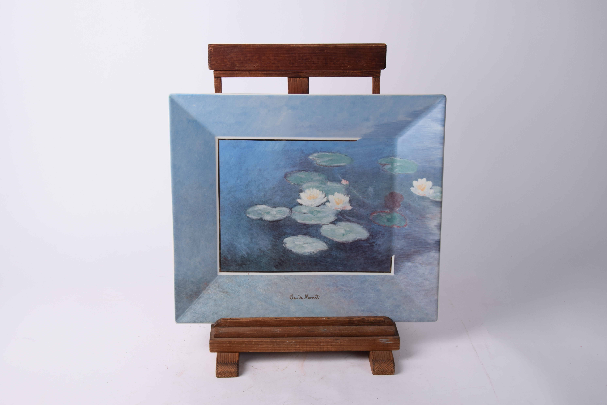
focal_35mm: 48
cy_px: 202
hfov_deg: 41.1
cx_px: 304
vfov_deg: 28.1
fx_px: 809
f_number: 8
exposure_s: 1/30
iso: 100
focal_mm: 32
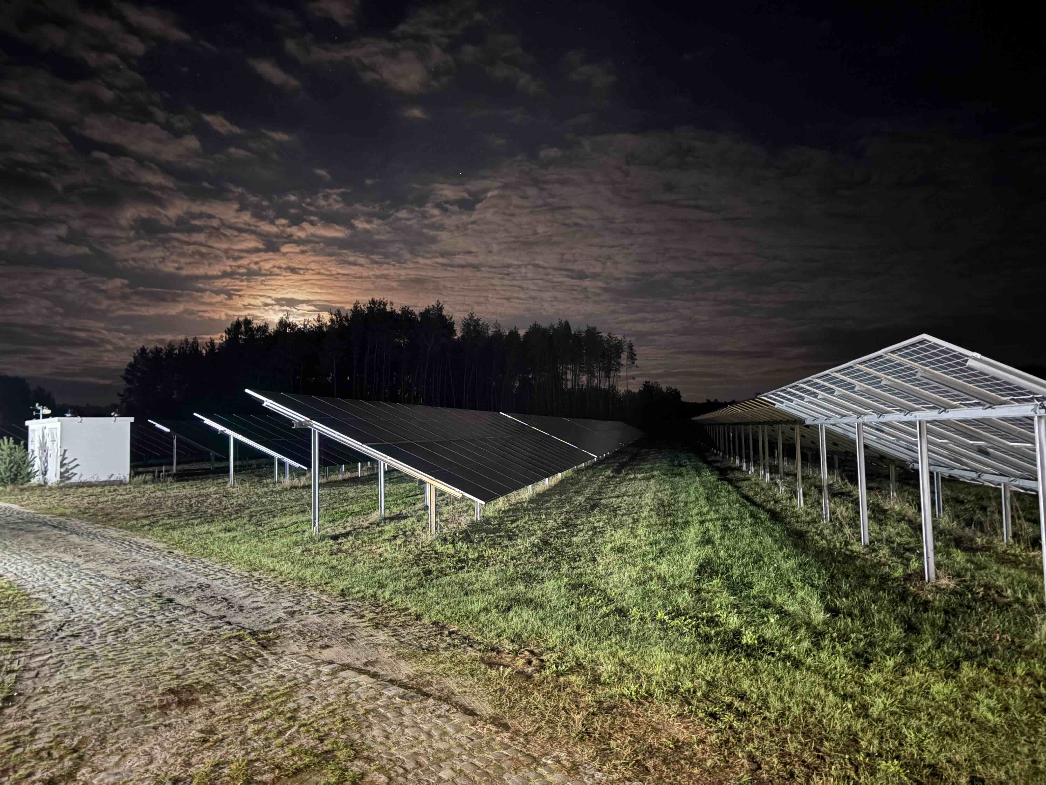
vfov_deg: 53.1
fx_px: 786
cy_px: 392
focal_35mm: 26
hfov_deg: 67.3
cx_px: 523
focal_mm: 5.96
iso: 1600
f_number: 1.6
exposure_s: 1/2
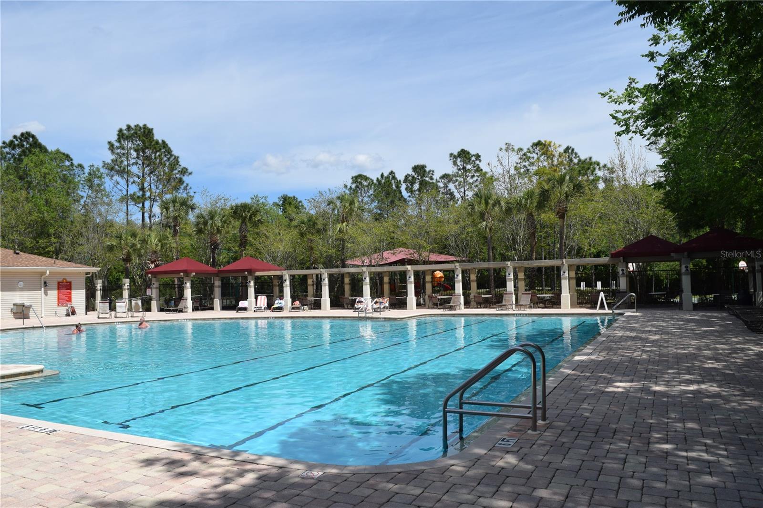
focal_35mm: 27
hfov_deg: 67.4
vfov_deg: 47.9
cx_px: 382
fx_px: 572
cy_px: 254
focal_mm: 18
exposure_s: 1/400
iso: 200
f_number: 10
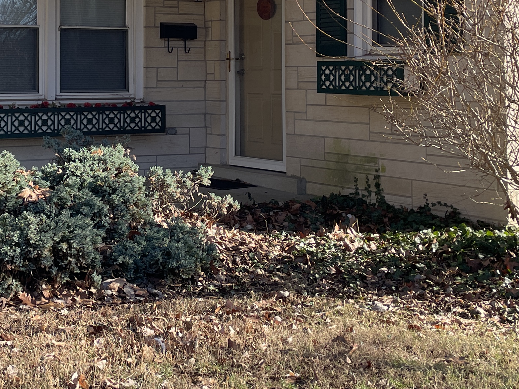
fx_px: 1004
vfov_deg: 21.5
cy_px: 49
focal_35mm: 67
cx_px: 99
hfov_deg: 28.3
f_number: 1.6
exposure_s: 1/590
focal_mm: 4.2
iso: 50
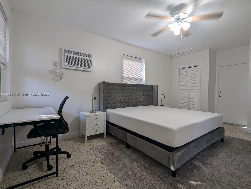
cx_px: 126
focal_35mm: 16
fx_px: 116
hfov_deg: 94.4
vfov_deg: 78.2
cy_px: 94
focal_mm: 2.35
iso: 62
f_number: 2.2
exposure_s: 1/40
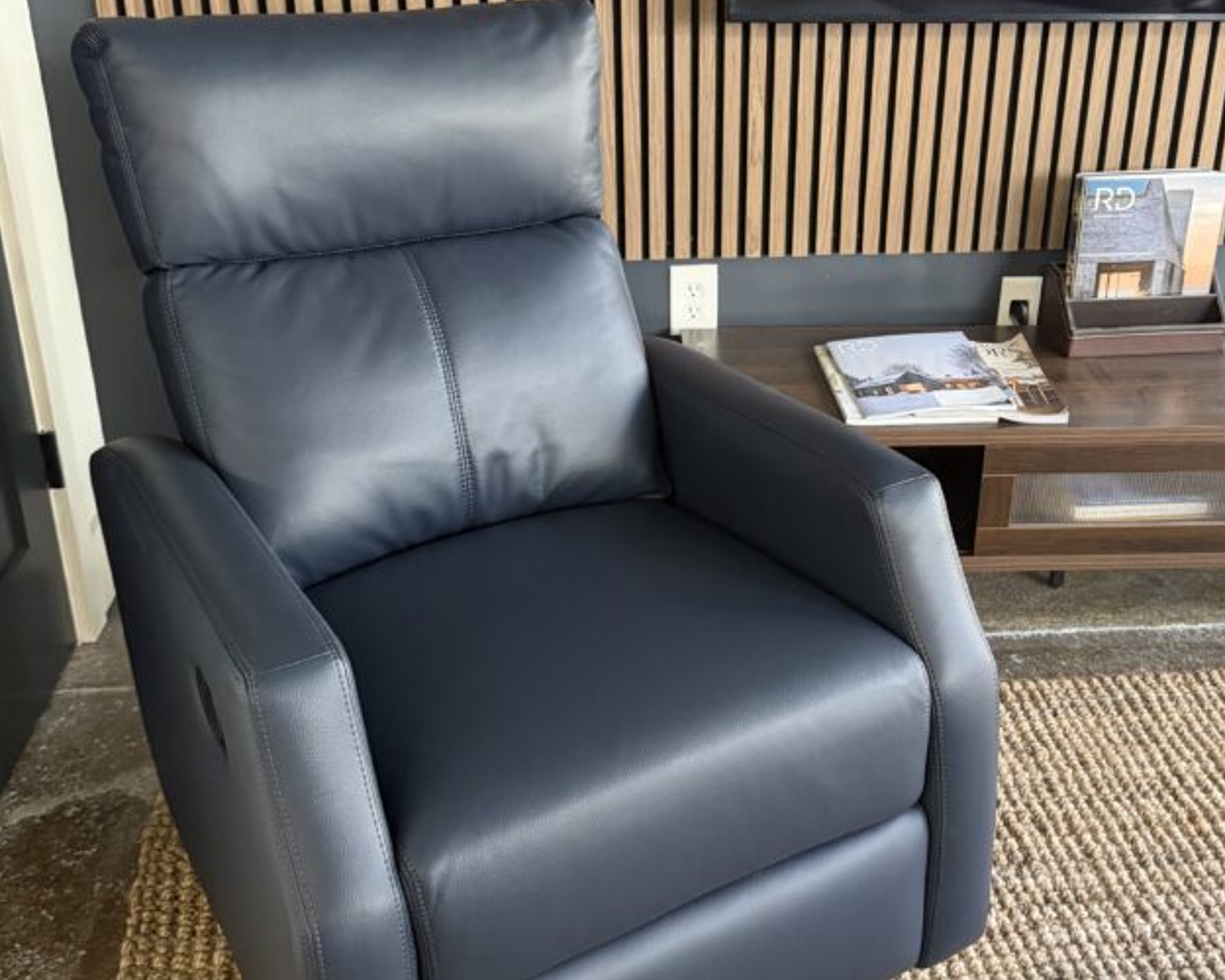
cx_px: 745
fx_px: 1088
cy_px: 396
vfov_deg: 48.2
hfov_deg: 58.2
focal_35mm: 30
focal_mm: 6.76
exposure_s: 1/60
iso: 500
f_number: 1.78
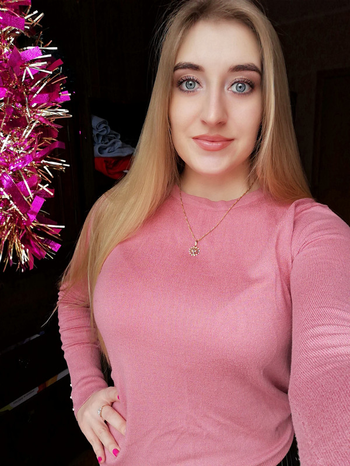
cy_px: 233
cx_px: 175
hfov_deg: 51.4
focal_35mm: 27
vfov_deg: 65.3
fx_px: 364
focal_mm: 3.6
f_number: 2
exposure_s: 1/50
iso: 80
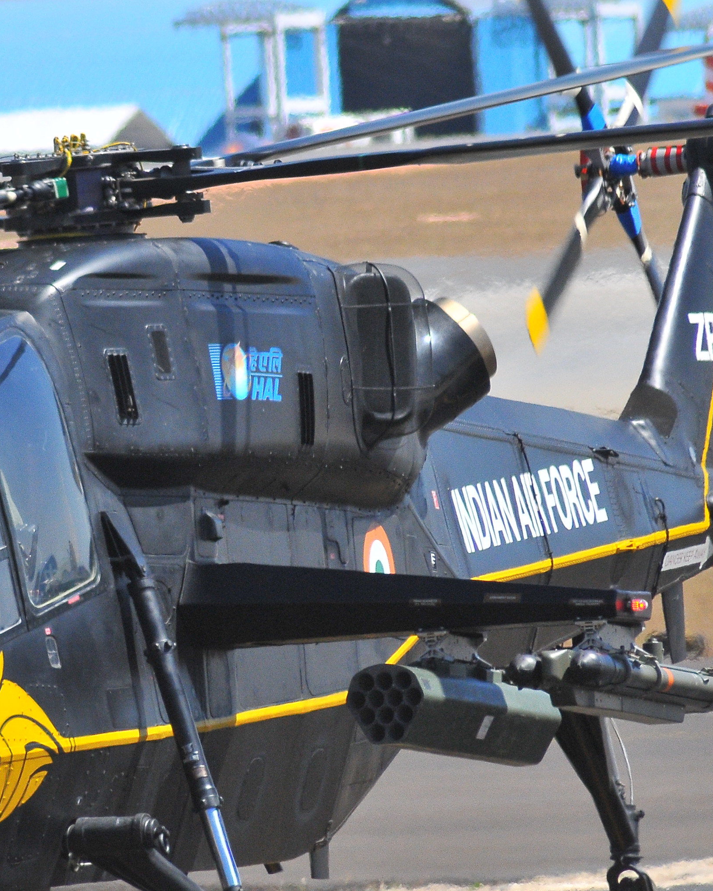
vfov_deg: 2.2
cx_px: 75
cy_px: 597
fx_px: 23606
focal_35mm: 895
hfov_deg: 1.7
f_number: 9
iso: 640
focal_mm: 300
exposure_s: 1/1600
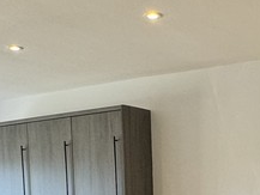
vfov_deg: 20.8
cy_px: 236
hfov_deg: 29.0
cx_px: 191
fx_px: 496
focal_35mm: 66
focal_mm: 2.22
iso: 250
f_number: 2.2
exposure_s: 1/100
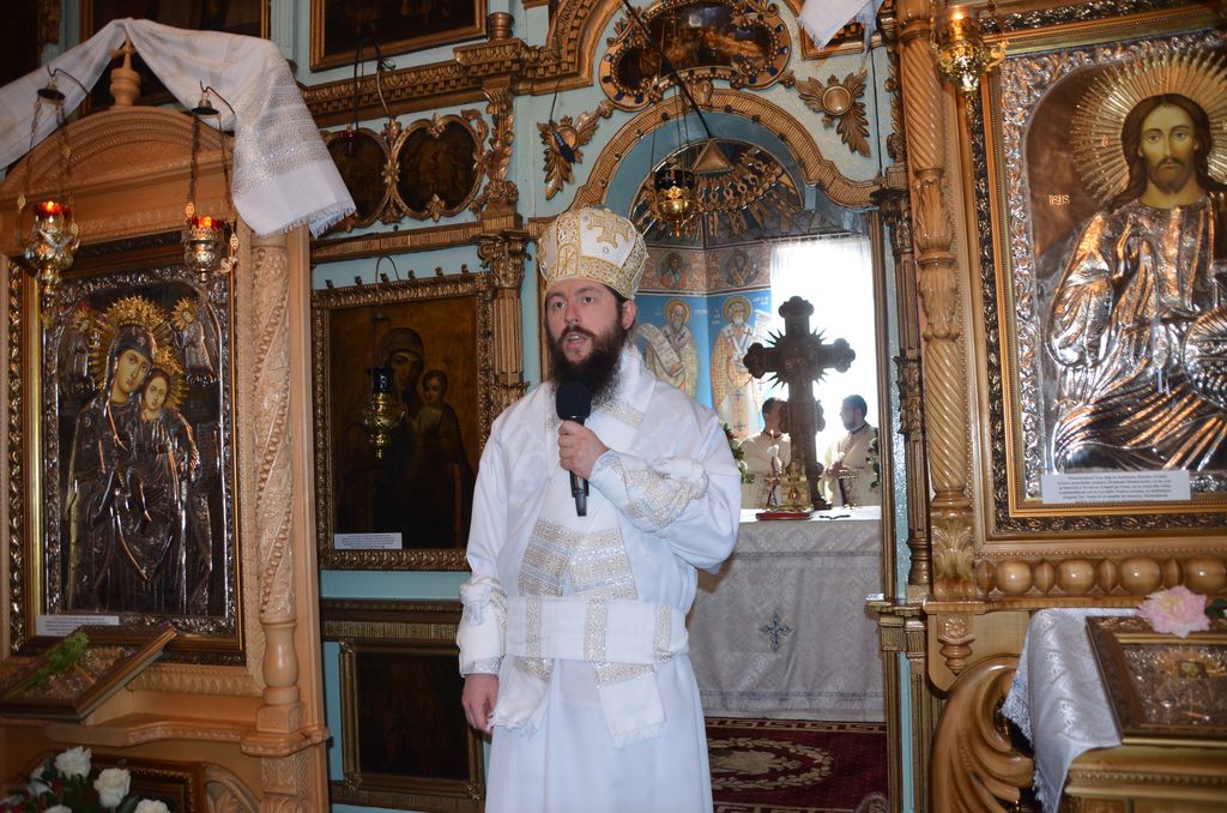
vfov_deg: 47.7
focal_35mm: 27
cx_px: 614
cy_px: 406
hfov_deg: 67.5
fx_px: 918
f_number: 3.5
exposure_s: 1/60
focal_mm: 18
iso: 560
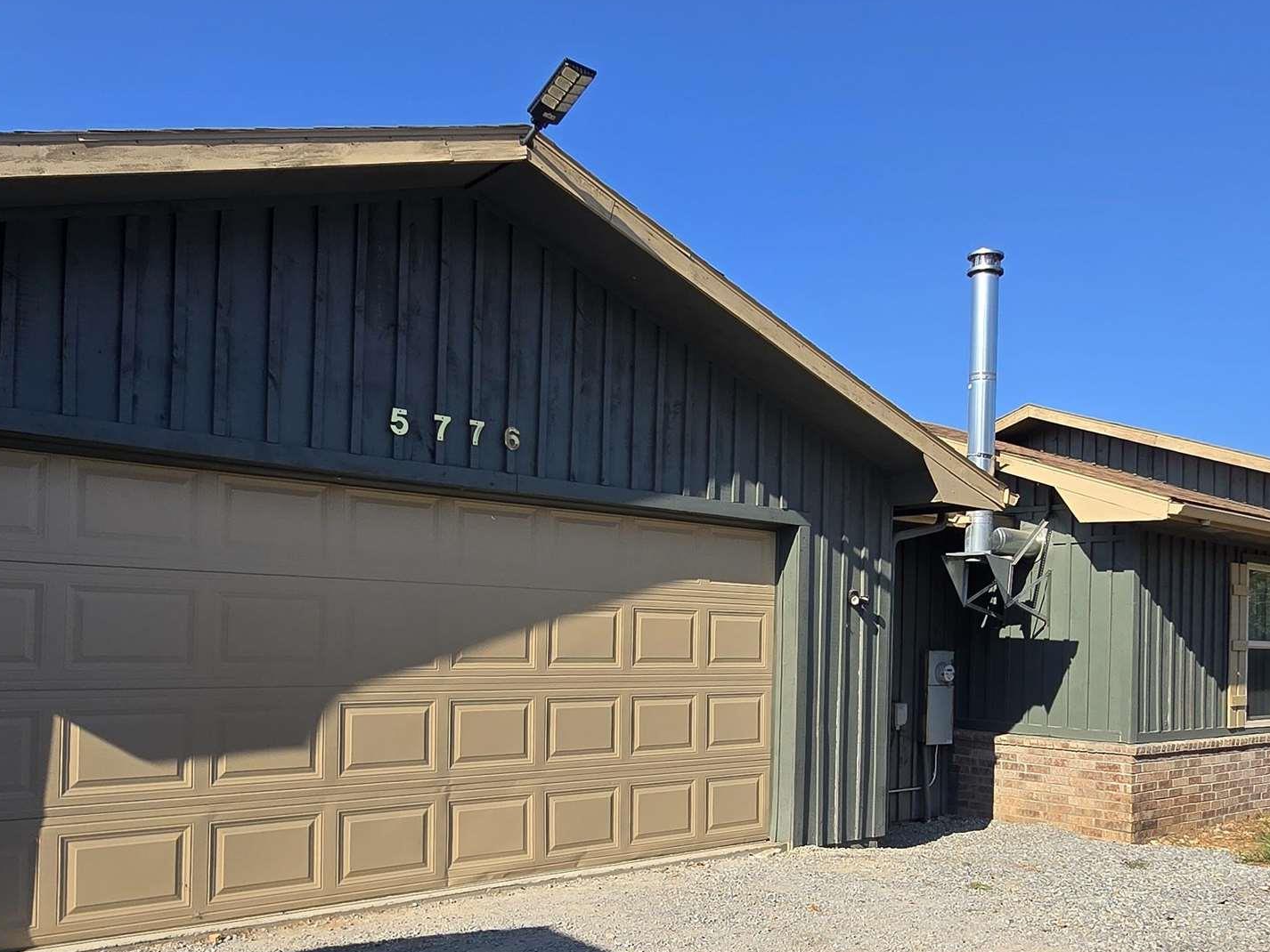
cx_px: 762
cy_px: 602
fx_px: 1027
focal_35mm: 28
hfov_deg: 62.9
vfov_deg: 49.2
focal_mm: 2.2
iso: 50
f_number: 2.2
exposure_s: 1/1761
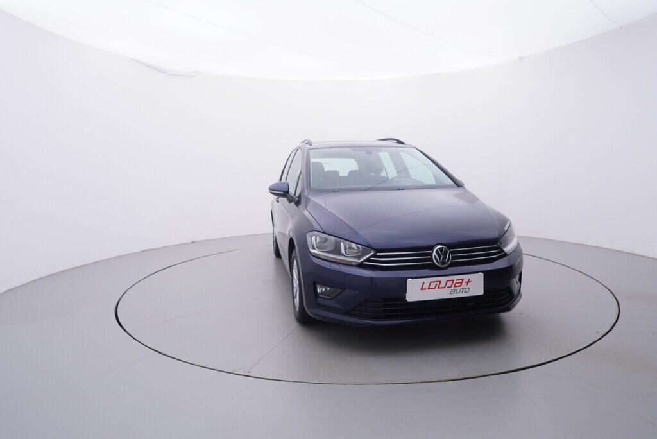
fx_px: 411
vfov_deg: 56.2
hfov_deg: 77.3
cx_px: 328
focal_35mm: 22
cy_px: 220
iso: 200
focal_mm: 15
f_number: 5
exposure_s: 1/80
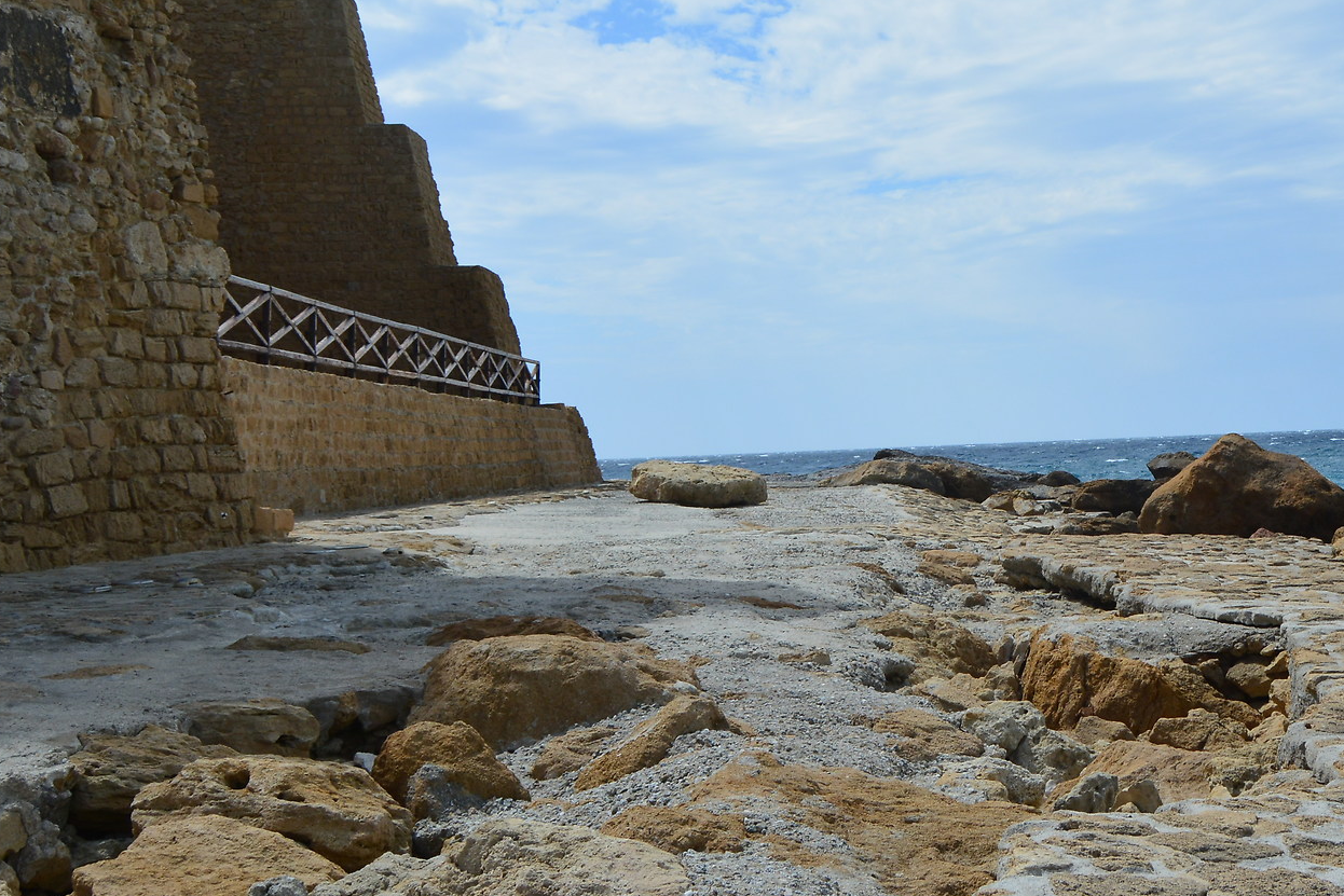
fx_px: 1941
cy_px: 248
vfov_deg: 25.7
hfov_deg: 37.0
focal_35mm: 52
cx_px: 1054
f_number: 5
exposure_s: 1/2500
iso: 250
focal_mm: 18
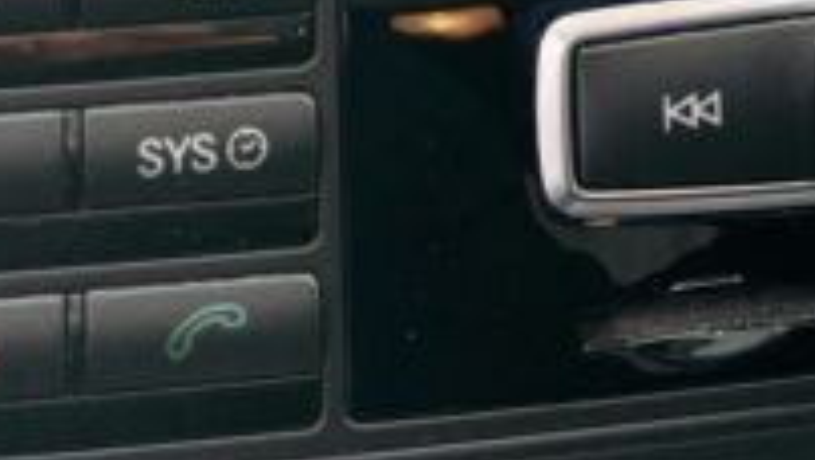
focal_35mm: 112
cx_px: 686
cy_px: -553
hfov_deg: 18.9
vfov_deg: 9.8
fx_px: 2422
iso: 80
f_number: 1.6
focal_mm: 4.2
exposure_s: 1/121
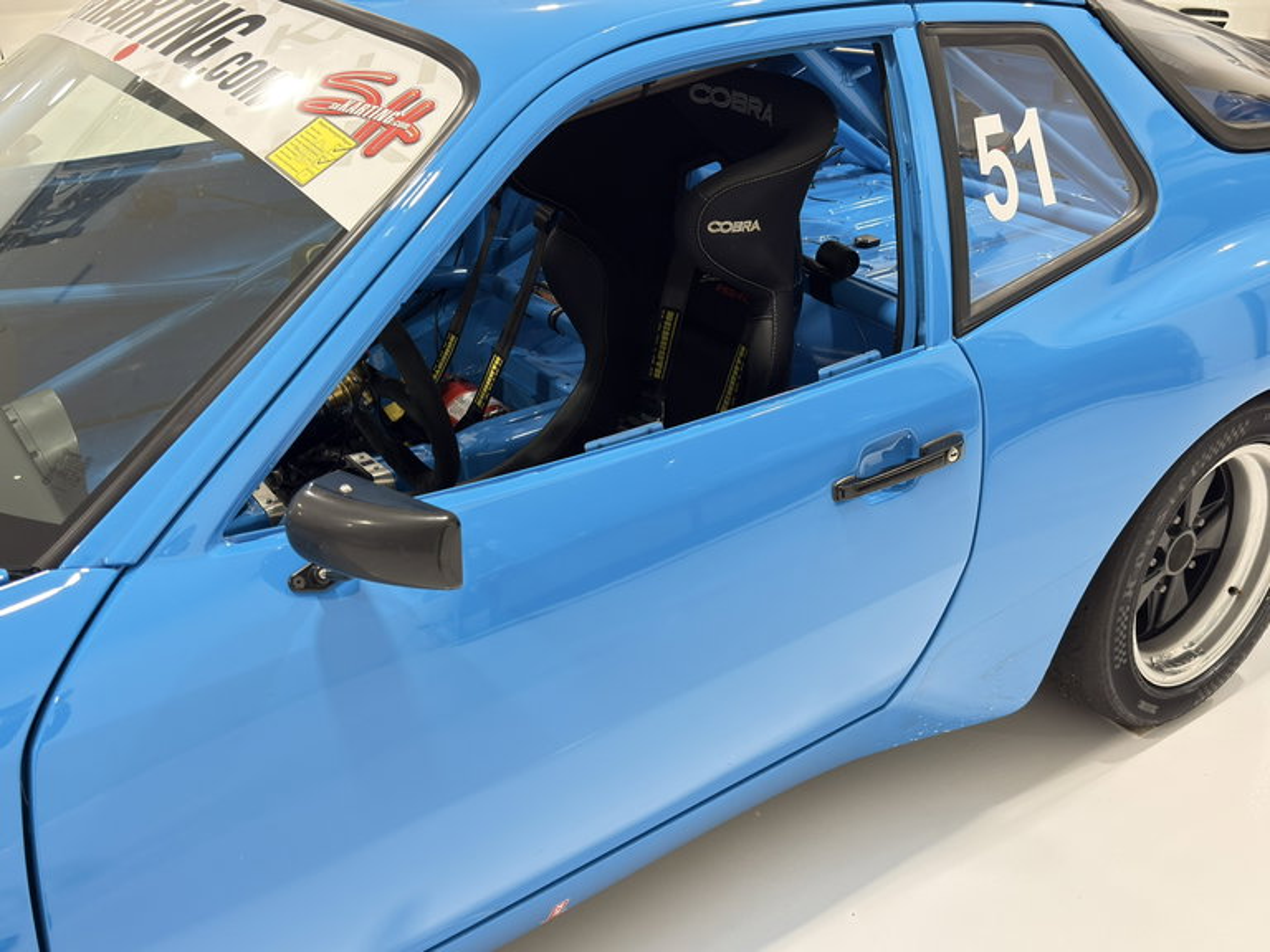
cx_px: 635
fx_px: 1284
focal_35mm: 35
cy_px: 476
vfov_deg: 40.7
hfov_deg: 52.6
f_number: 1.78
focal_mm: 6.76
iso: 125
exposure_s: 1/120
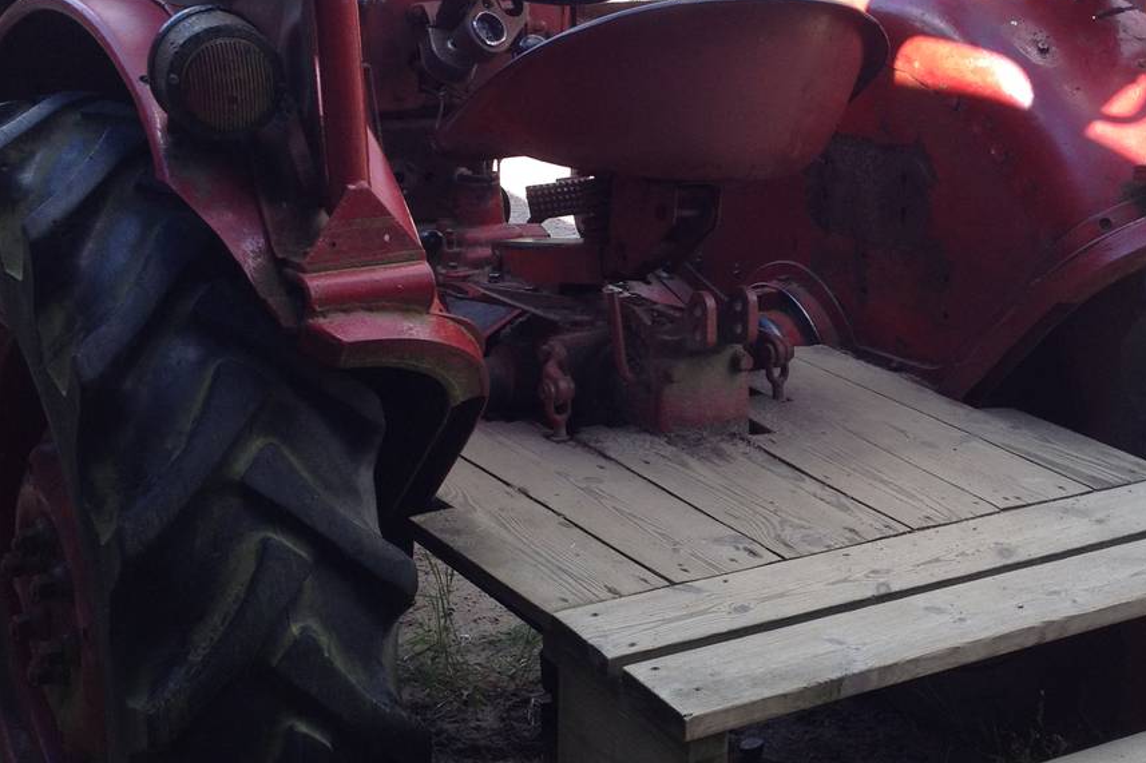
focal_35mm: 68
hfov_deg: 29.6
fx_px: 2164
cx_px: 693
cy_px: 410
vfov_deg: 20.0
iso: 50
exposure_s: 1/268
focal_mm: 4.28
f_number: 2.4
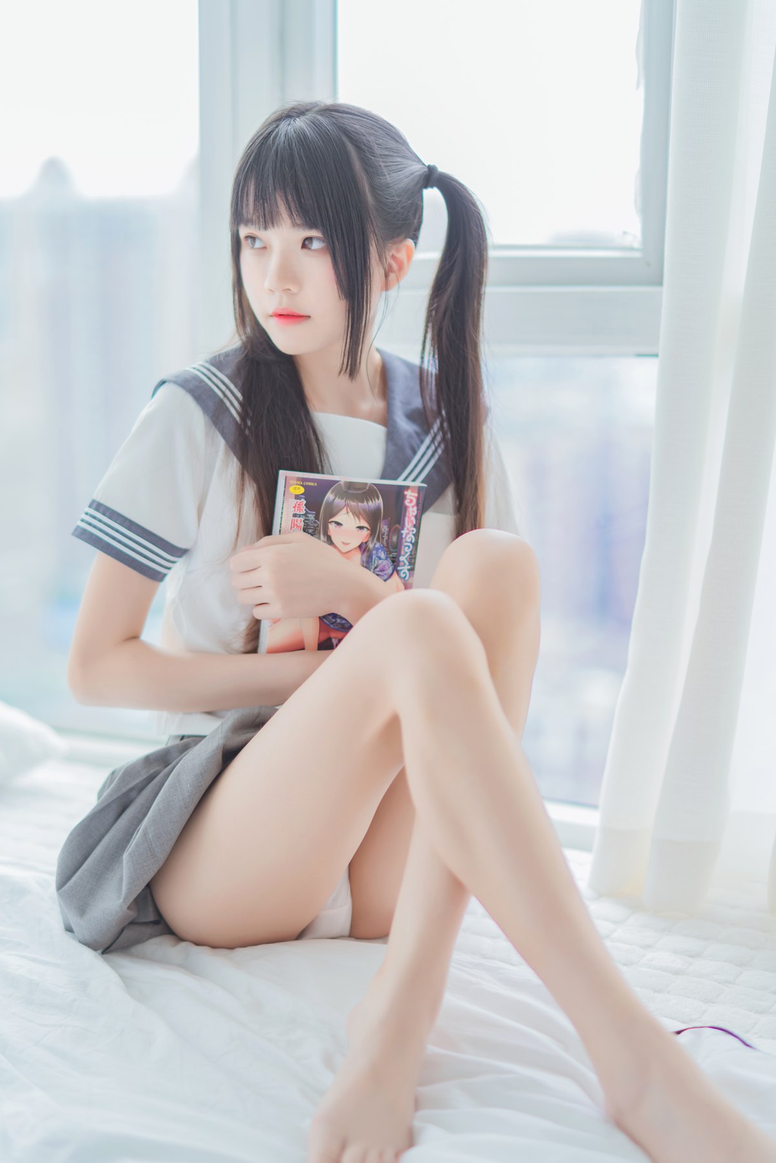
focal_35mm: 50
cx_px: 388
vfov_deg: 39.6
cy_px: 582
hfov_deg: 27.0
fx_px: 1616
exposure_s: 1/320
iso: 125
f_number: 1.4
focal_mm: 50
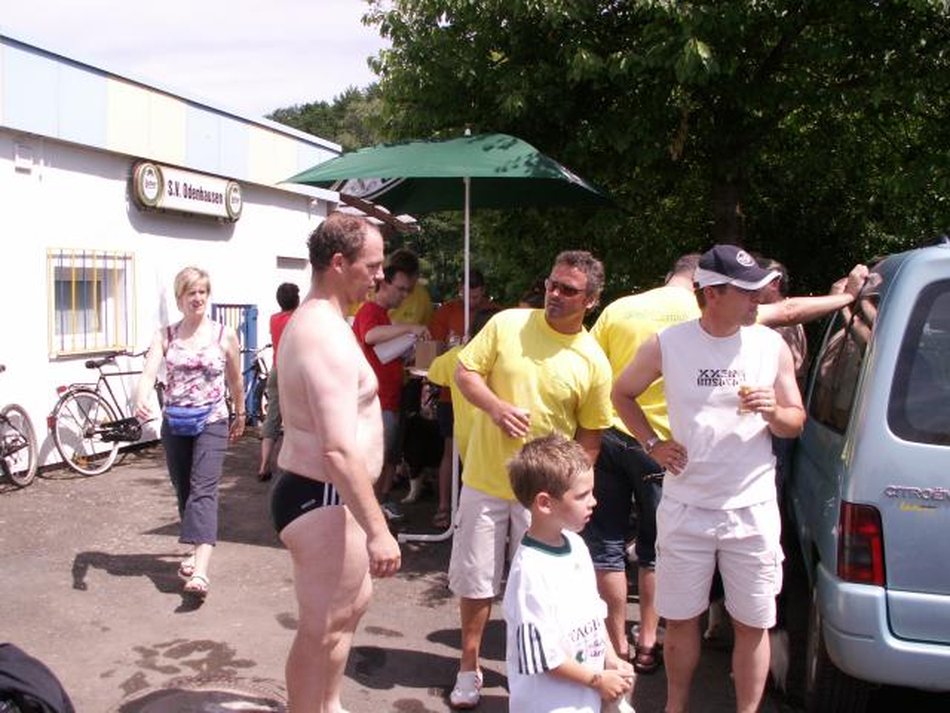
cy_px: 356
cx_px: 475
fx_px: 961
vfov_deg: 40.7
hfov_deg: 52.6
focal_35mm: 35
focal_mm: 5.86
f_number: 4
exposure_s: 1/500
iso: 50
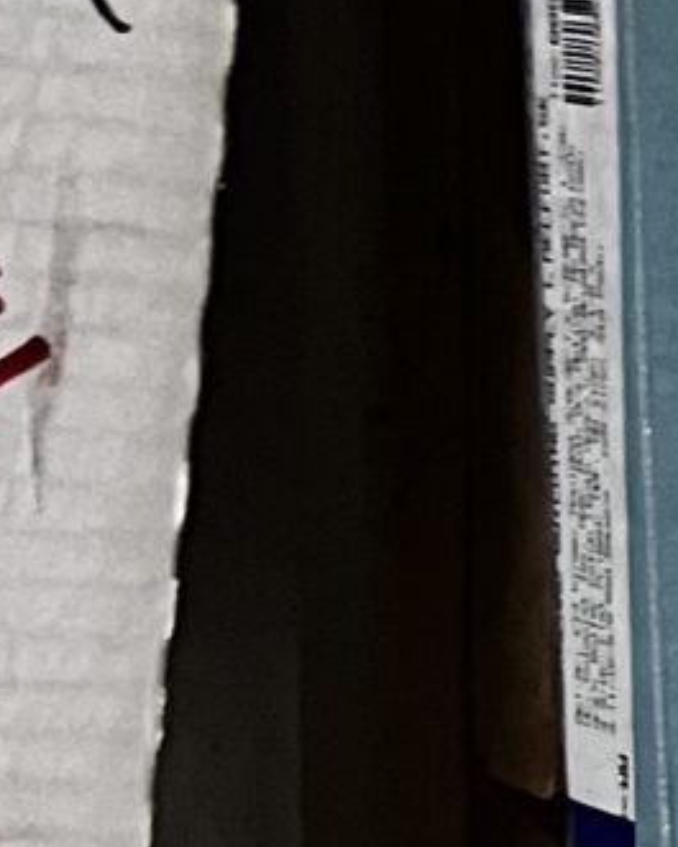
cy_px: 806
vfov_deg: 9.8
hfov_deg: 6.7
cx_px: 2425
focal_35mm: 196
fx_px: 4914
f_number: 1.6
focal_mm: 5.1
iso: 125
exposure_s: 1/60
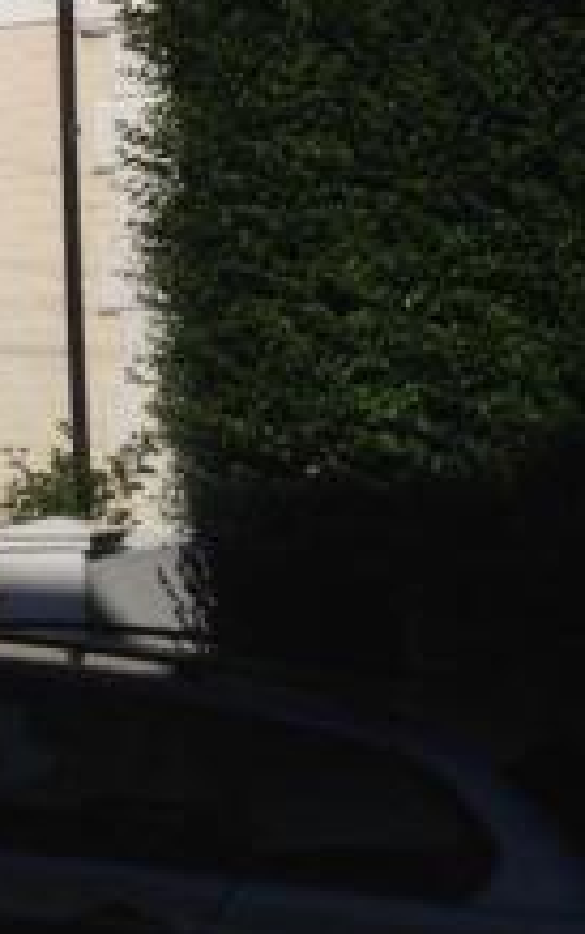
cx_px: -314
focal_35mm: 93
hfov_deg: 13.2
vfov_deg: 21.6
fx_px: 2371
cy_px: 15
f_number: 2.4
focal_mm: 4.12
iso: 50
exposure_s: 1/6024
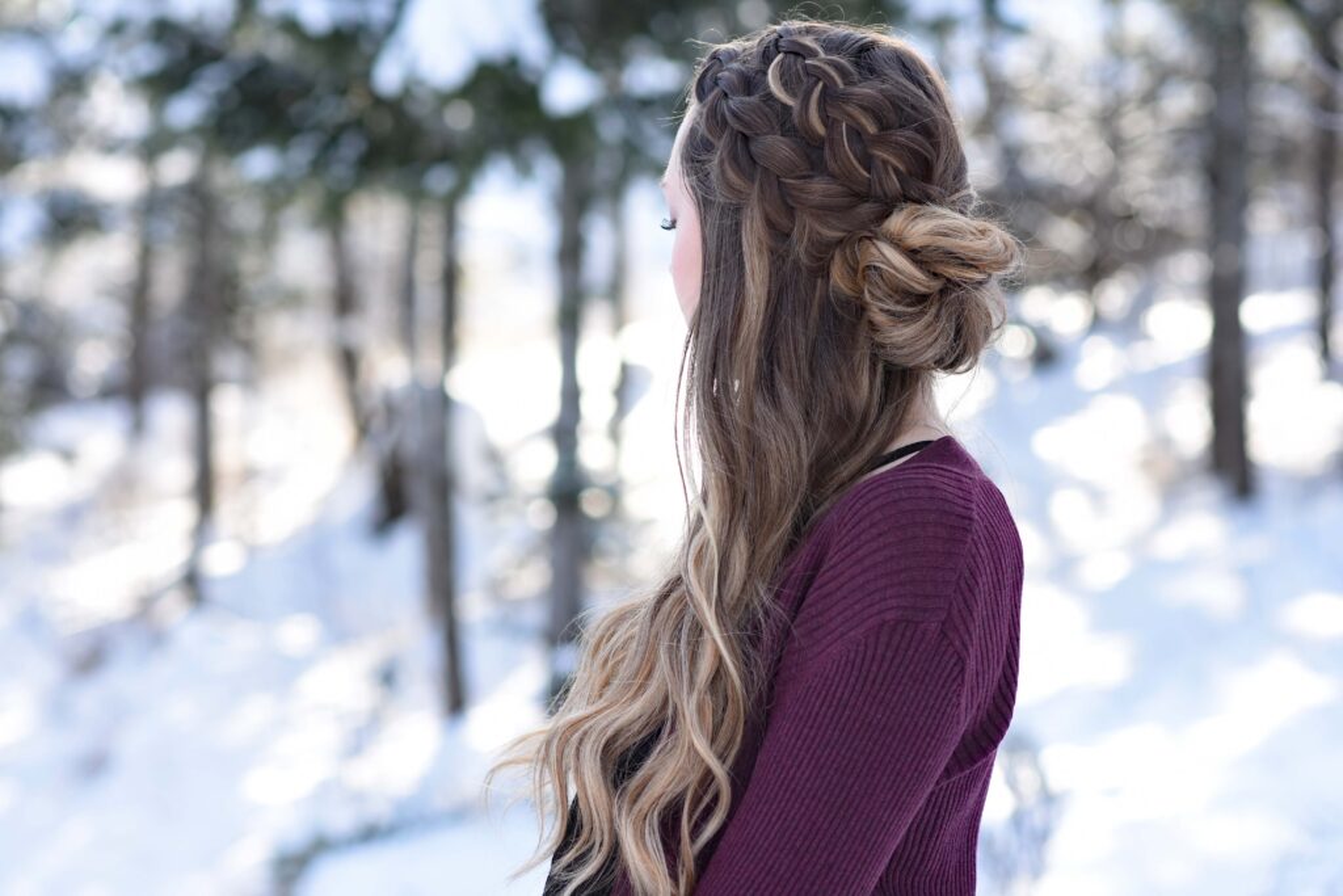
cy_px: 448
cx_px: 672
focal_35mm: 128
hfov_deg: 16.1
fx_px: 4757
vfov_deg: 10.8
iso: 200
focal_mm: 85
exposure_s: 1/500
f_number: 3.5
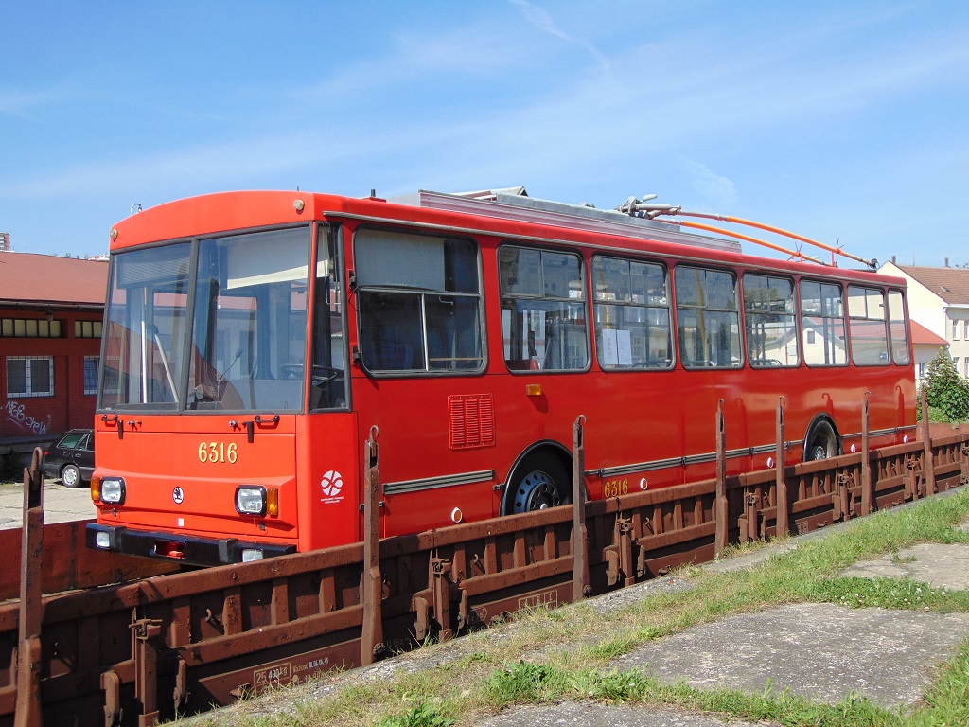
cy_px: 364
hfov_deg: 44.8
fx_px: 1176
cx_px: 484
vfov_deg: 34.3
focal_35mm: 42
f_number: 3.3
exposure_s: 1/800
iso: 80
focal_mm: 7.6
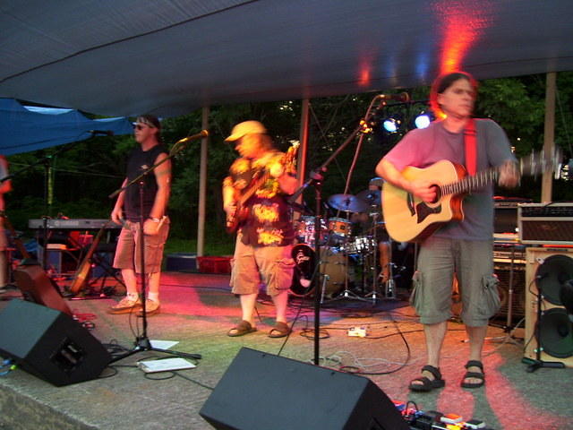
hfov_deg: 51.4
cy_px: 215
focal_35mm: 36
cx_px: 286
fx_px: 596
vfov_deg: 39.7
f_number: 2.7
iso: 160
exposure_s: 1/8
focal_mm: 6
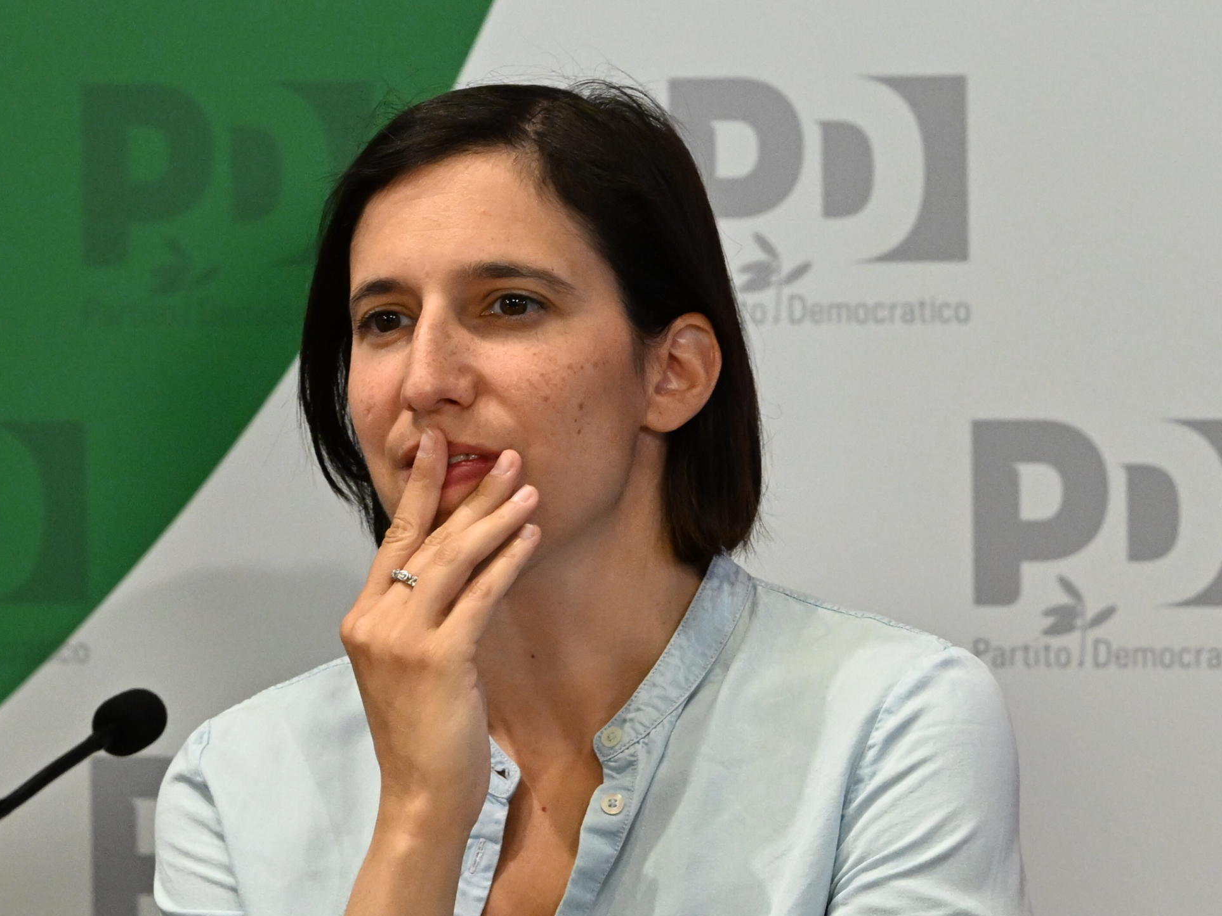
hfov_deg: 7.2
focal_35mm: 276
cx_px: 492
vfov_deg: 5.4
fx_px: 9744
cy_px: 593
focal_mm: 120
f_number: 5.6
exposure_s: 1/400
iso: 2500
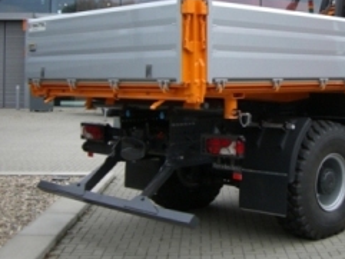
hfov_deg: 30.1
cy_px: 59
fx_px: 628
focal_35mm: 63
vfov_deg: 23.0
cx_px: 266
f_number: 2.7
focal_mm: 6.2
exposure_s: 1/320
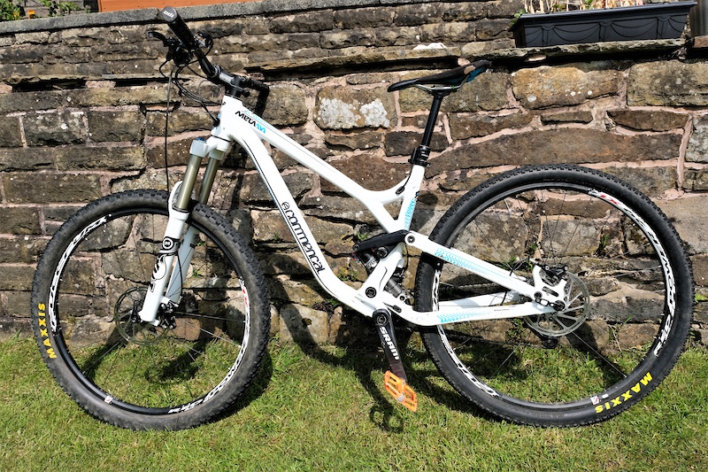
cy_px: 236
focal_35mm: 24
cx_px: 354
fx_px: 472
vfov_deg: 53.1
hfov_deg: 73.8
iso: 200
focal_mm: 16
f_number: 9
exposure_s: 1/320
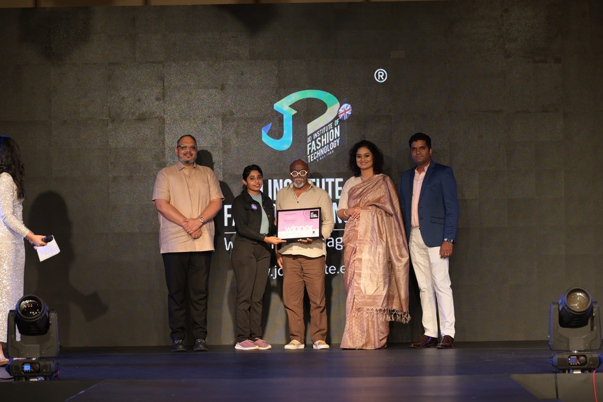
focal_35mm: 127
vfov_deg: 10.8
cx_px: 302
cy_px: 201
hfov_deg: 16.1
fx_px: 2126
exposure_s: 1/160
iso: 160
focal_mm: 85
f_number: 2.5
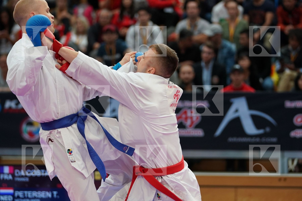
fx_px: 1611
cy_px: 100
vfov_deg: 7.2
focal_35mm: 192
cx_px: 151
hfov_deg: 10.7
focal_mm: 128
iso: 1600
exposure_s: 1/1000
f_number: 2.8
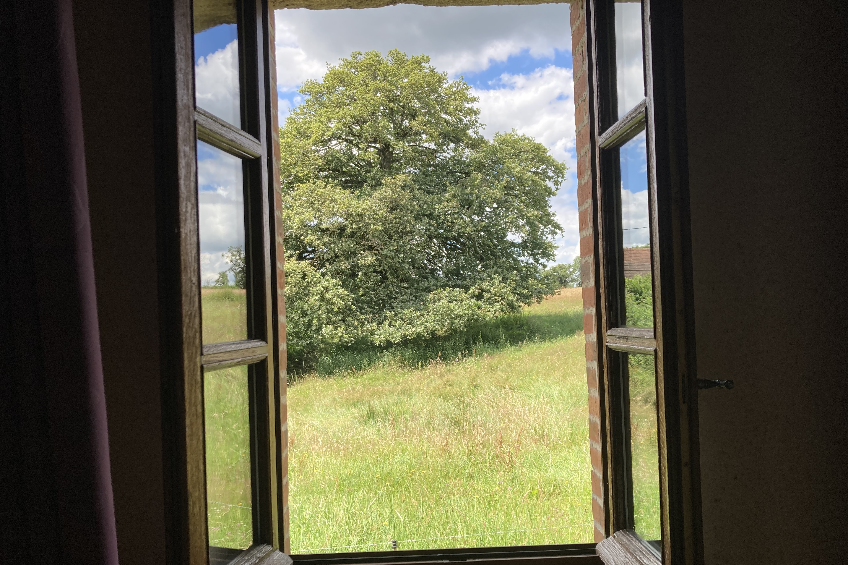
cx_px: 421
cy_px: 312
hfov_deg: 61.9
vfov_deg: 43.5
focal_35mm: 30
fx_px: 707
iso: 20
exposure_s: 1/564
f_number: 1.8
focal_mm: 3.99
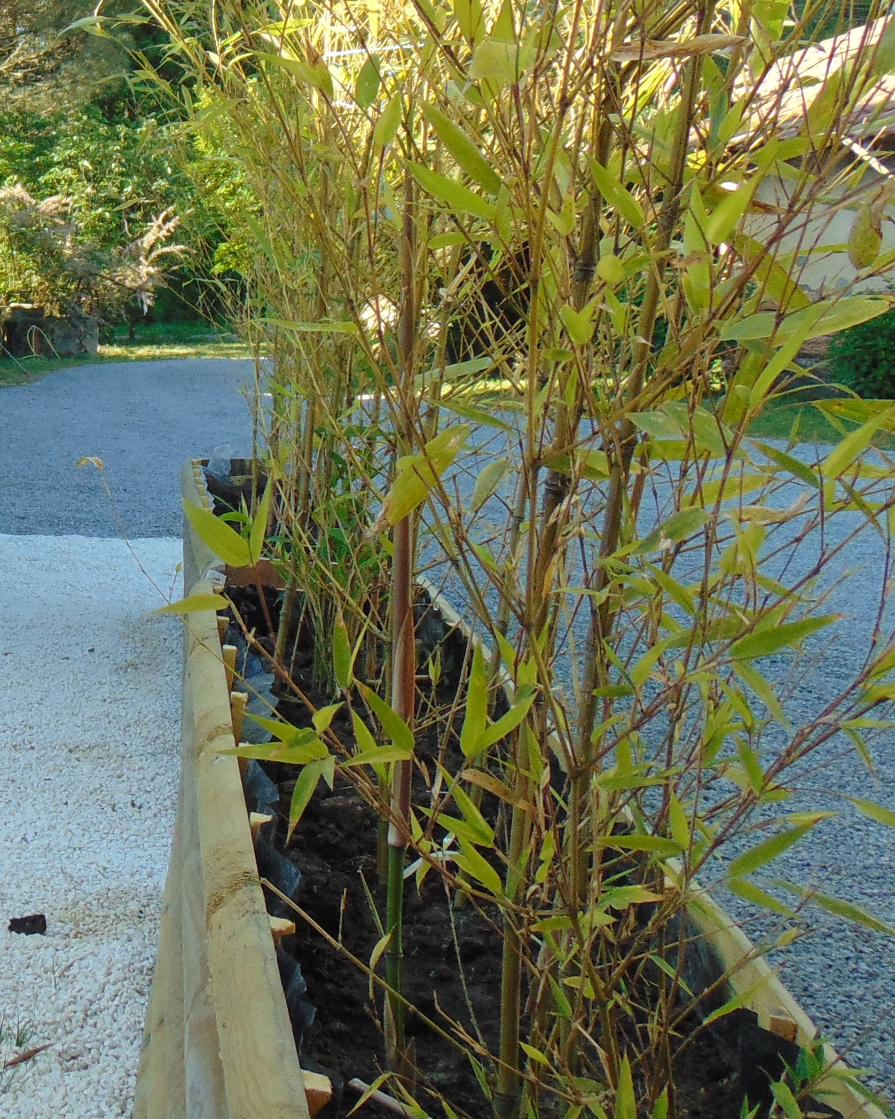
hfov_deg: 23.2
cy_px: 326
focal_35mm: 60
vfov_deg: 31.1
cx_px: -182
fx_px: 1987
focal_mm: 4.5
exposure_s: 1/200
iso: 80
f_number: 3
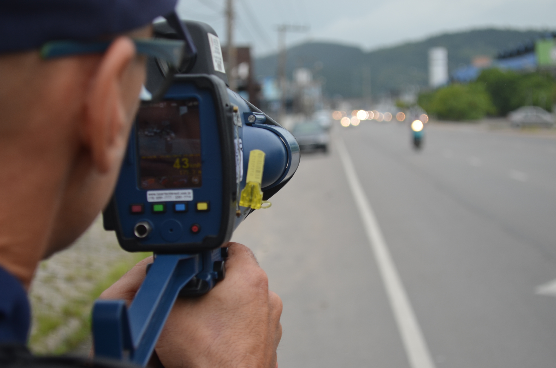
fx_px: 1272
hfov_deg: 24.7
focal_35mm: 82
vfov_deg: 16.5
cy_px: 184
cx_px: 278
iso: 200
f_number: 5.6
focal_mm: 55
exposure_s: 1/125
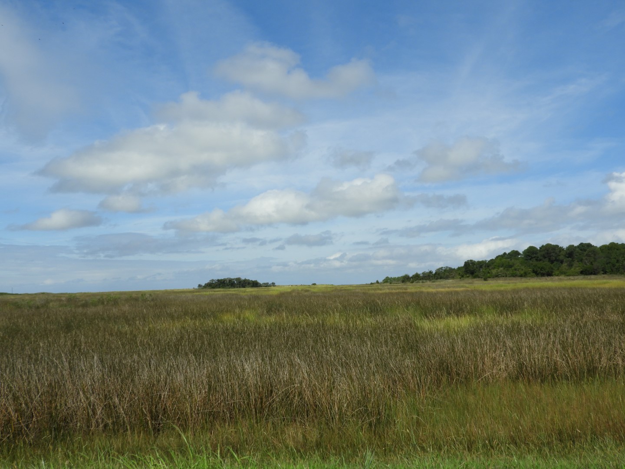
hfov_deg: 55.4
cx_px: 312
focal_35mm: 33
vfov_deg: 42.9
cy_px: 234
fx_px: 596
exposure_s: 1/2000
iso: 100
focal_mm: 5.9
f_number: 3.6
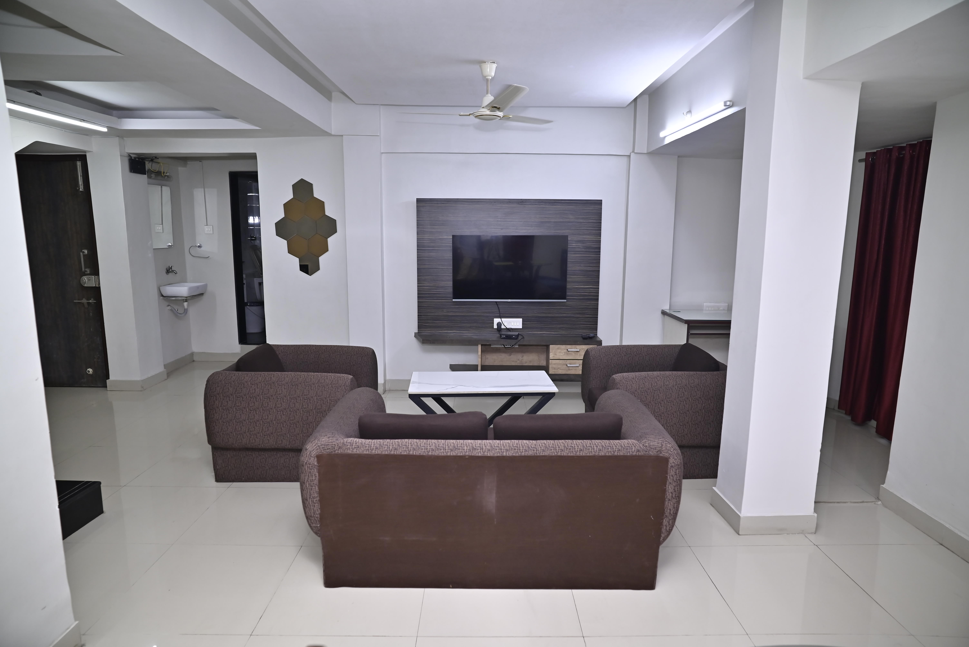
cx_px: 484
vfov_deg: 62.0
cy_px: 324
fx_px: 539
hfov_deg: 84.0
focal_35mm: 20
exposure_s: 1/160
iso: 800
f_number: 4
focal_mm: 20
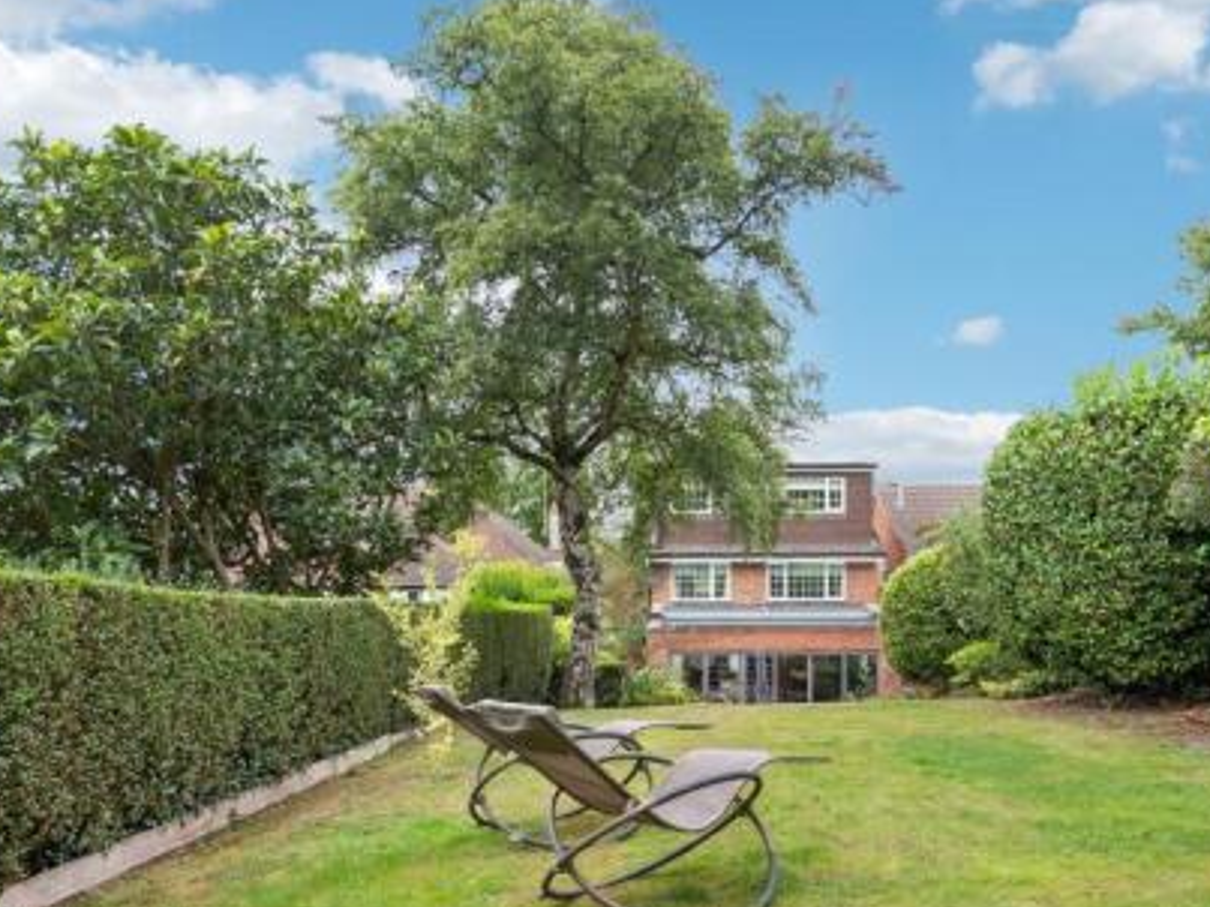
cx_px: 698
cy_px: 575
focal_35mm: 25
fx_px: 874
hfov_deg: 69.0
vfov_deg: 54.1
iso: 640
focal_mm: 16
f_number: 5.6
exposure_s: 1/500
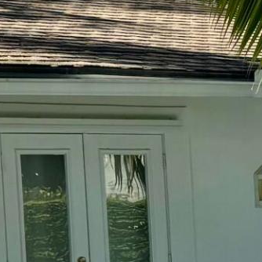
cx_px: 662
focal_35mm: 183
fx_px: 1567
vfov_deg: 9.5
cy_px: 264
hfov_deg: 8.6
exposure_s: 1/1385
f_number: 1.78
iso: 80
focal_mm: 6.76
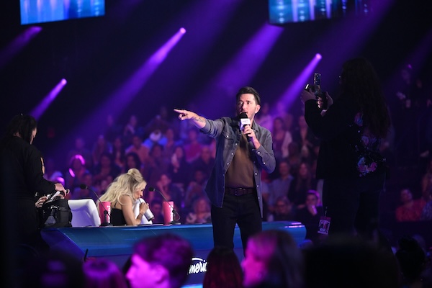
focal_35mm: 135
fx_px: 1620
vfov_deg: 10.2
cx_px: 216
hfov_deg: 15.2
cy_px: 144
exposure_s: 1/640
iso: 6400
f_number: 2.8
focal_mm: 135
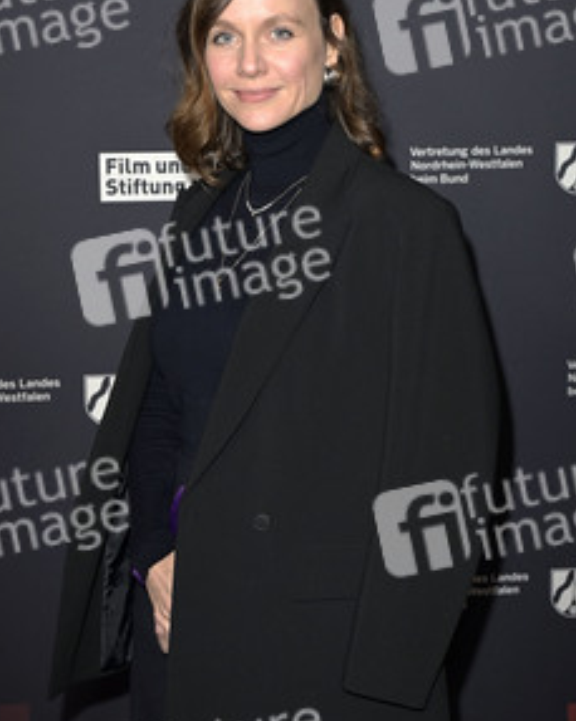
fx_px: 1537
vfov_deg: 26.4
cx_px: 274
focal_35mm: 72
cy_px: 392
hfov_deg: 21.2
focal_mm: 55
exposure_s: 1/250
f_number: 5
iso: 1000
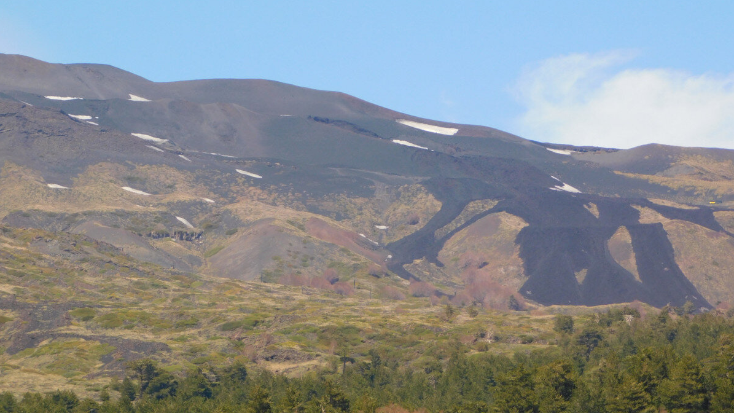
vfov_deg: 6.5
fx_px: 3620
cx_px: 367
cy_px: 175
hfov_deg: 11.6
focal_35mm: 186
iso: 125
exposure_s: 1/500
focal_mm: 30.1
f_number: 5.3
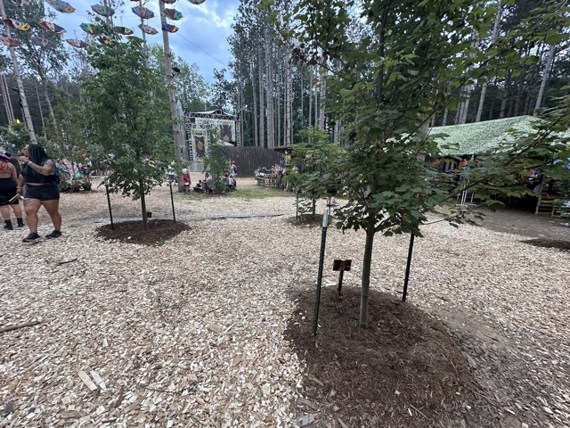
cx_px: 285
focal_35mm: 14
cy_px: 214
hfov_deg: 102.1
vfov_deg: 85.7
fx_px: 231
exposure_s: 1/99
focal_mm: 2.22
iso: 100
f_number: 2.2
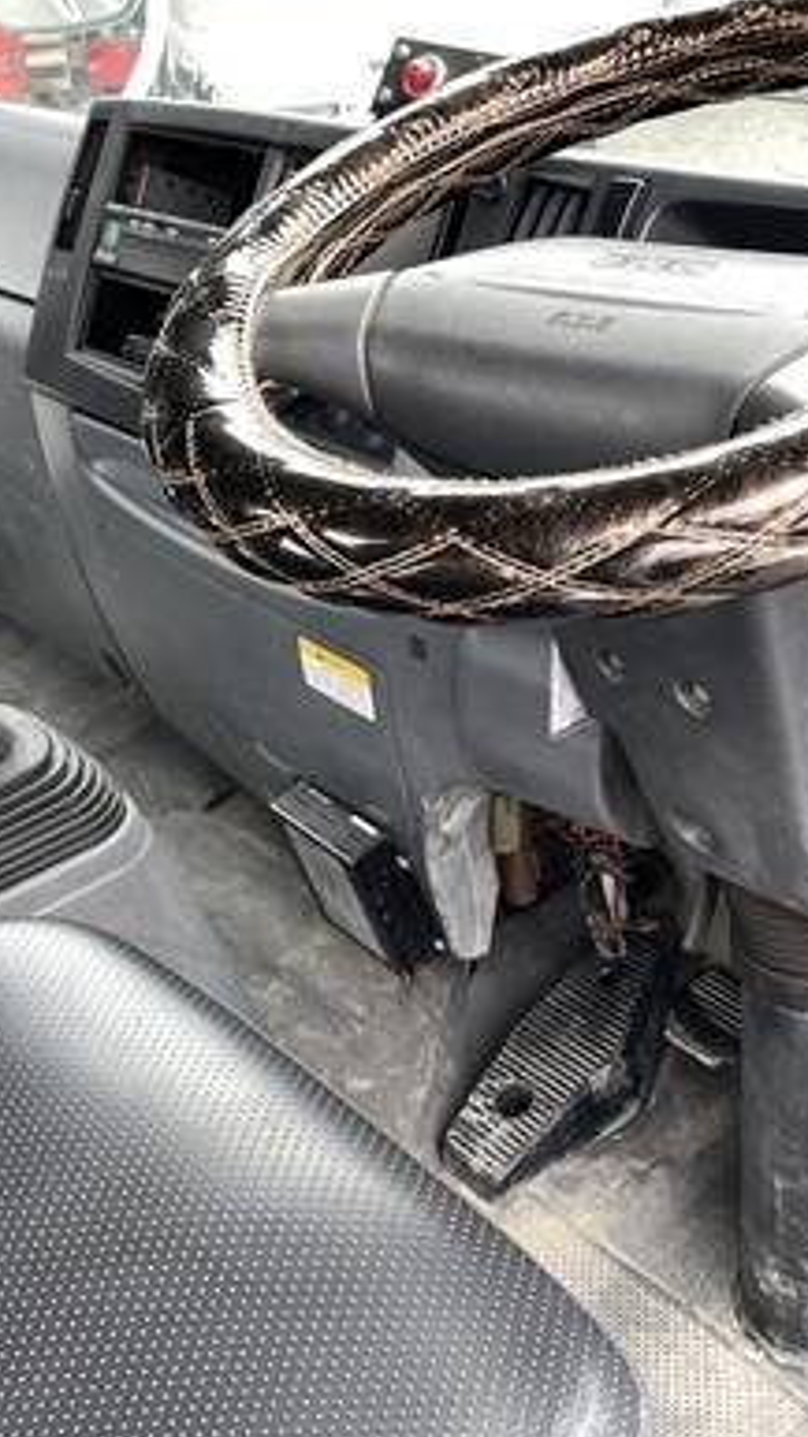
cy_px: 737
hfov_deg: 25.3
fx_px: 1791
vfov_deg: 43.7
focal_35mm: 47
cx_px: 268
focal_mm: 4.2
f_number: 1.6
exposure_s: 1/121
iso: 40
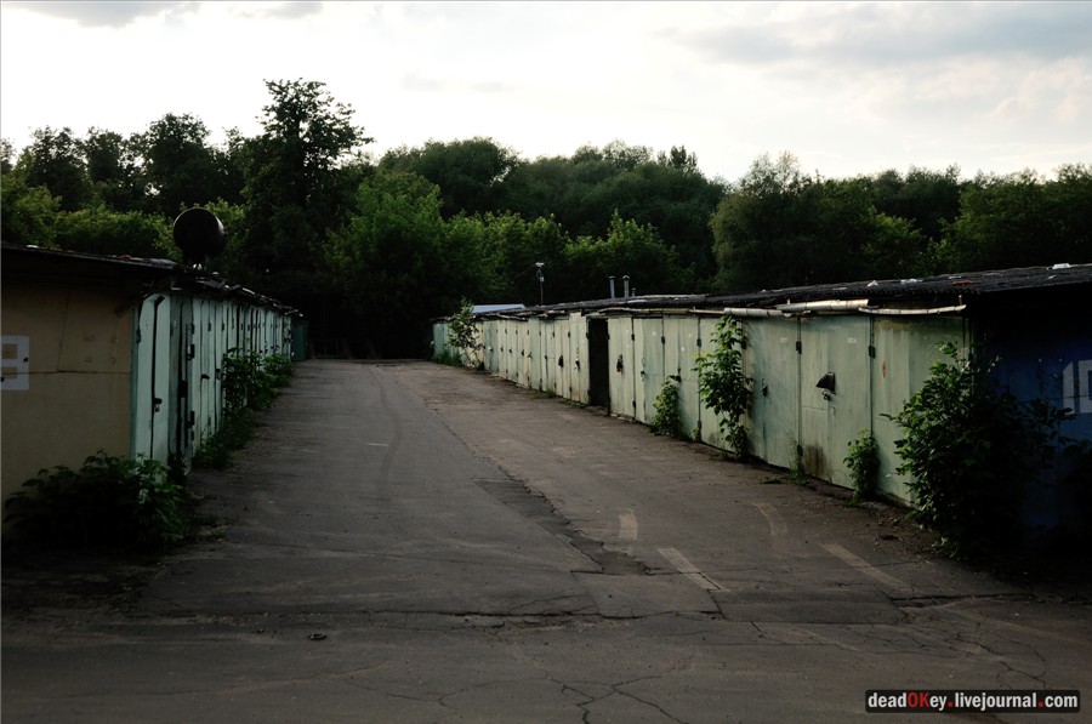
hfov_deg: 35.1
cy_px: 362
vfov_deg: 23.7
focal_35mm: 57
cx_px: 546
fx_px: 1726
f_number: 7.1
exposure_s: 1/250
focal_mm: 38
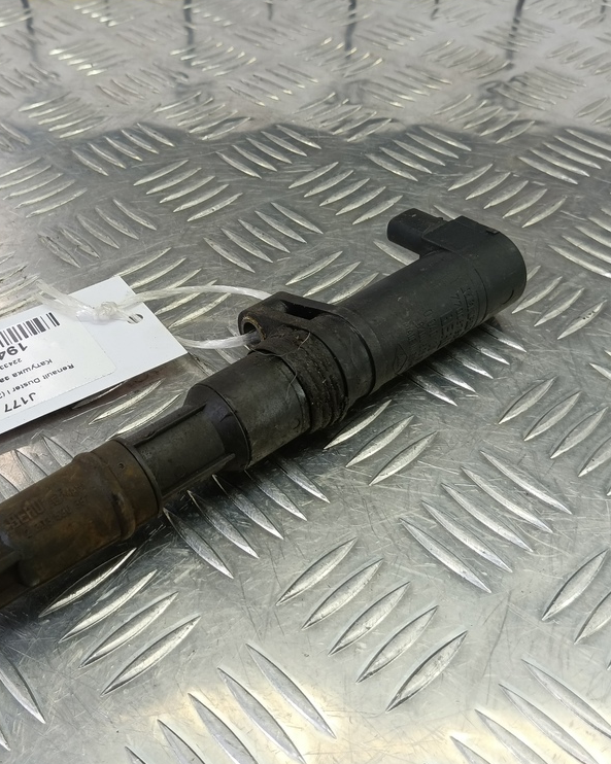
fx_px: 701
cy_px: 390
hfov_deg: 46.7
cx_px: 232
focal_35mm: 31
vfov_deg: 57.2
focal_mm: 4.11
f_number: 1.6
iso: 108
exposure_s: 1/50
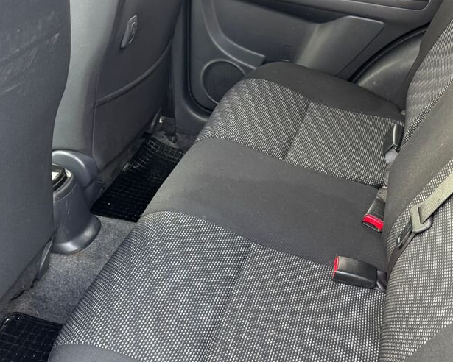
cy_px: 233
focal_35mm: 39
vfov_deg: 37.9
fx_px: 523
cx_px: 267
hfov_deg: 46.6
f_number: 1.78
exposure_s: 1/60
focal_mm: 6.76
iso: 320
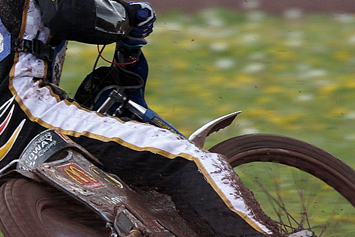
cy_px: 79
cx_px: 75
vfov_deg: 1.1
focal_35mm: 1237
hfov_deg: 1.7
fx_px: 12194
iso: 400
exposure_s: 1/640
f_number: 7.1
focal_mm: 360
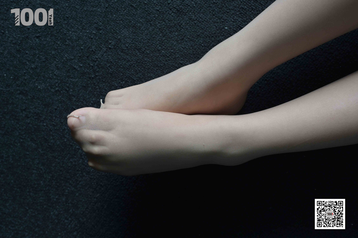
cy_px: 119
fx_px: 348
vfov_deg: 37.9
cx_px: 179
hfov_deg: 54.4
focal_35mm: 35
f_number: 6.3
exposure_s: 1/160
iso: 640
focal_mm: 35
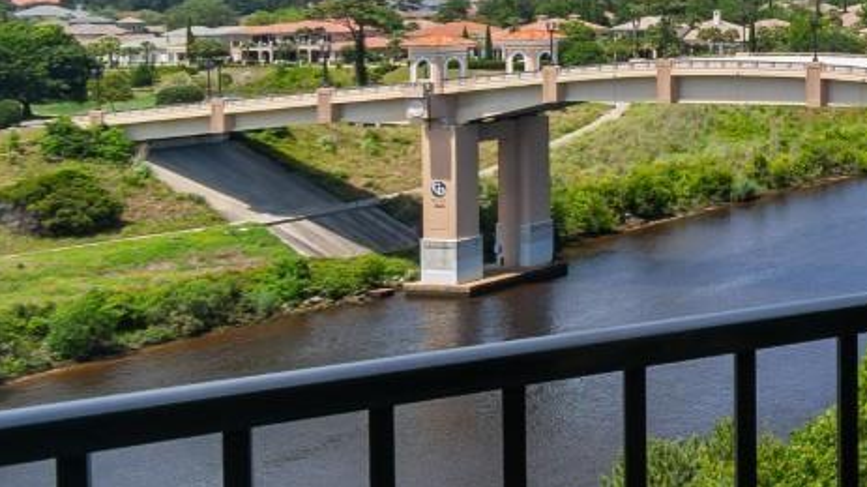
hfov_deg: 23.1
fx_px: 1264
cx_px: 1513
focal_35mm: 55
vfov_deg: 21.0
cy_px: -11
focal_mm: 10
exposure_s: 1/320
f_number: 9
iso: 100
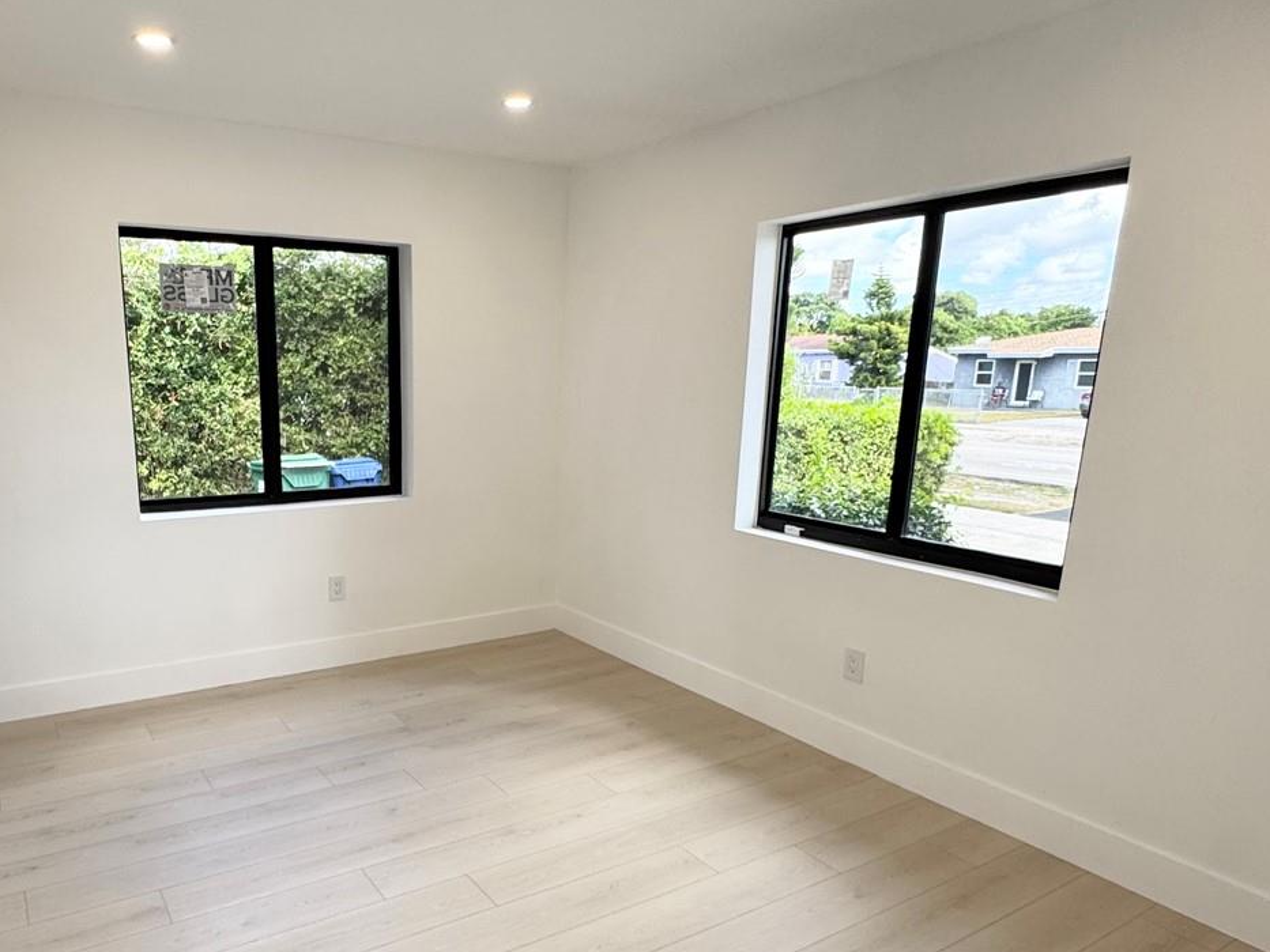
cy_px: 571
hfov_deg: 70.3
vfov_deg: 56.4
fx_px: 881
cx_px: 468
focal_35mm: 24
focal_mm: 2.22
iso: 40
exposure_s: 1/108
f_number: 2.2
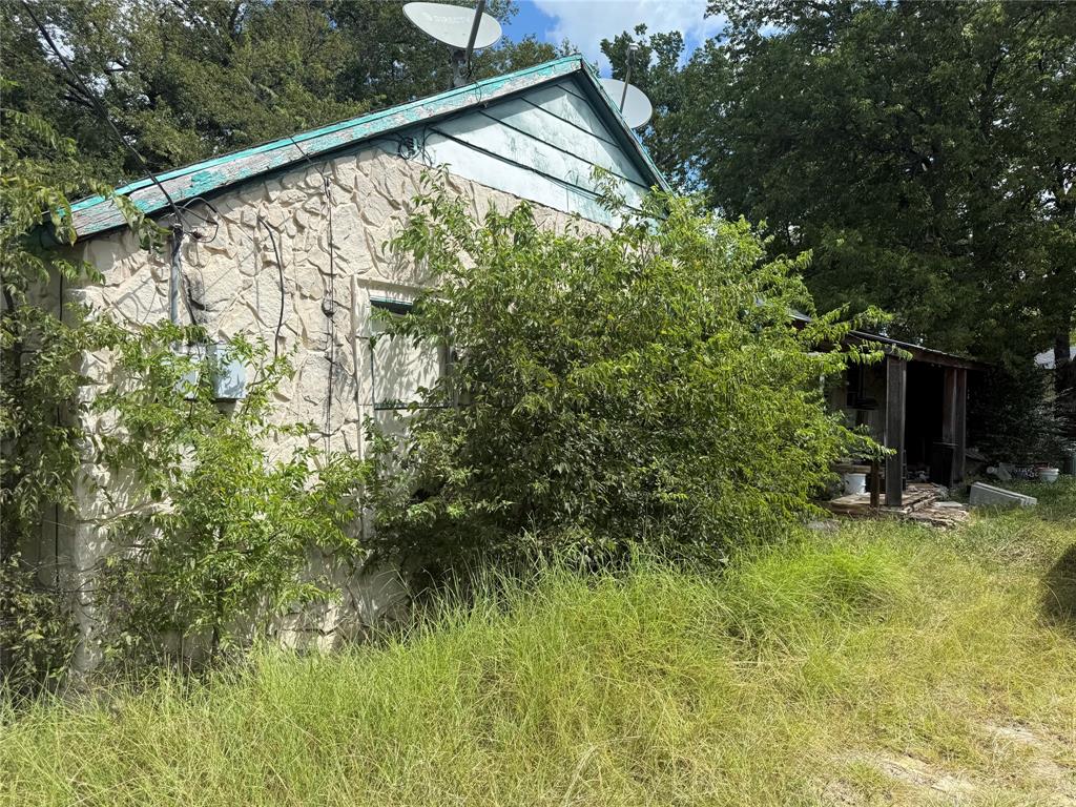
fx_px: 746
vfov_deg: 56.8
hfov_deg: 71.6
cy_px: 404
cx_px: 538
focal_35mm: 24
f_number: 1.78
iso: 80
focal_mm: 6.76
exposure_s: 1/3145
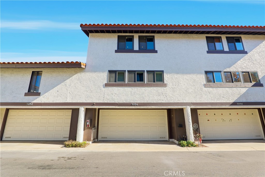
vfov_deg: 73.8
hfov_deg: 96.7
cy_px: 88
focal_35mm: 16
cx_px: 132
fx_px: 118
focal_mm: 16
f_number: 8
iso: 320
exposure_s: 1/2000
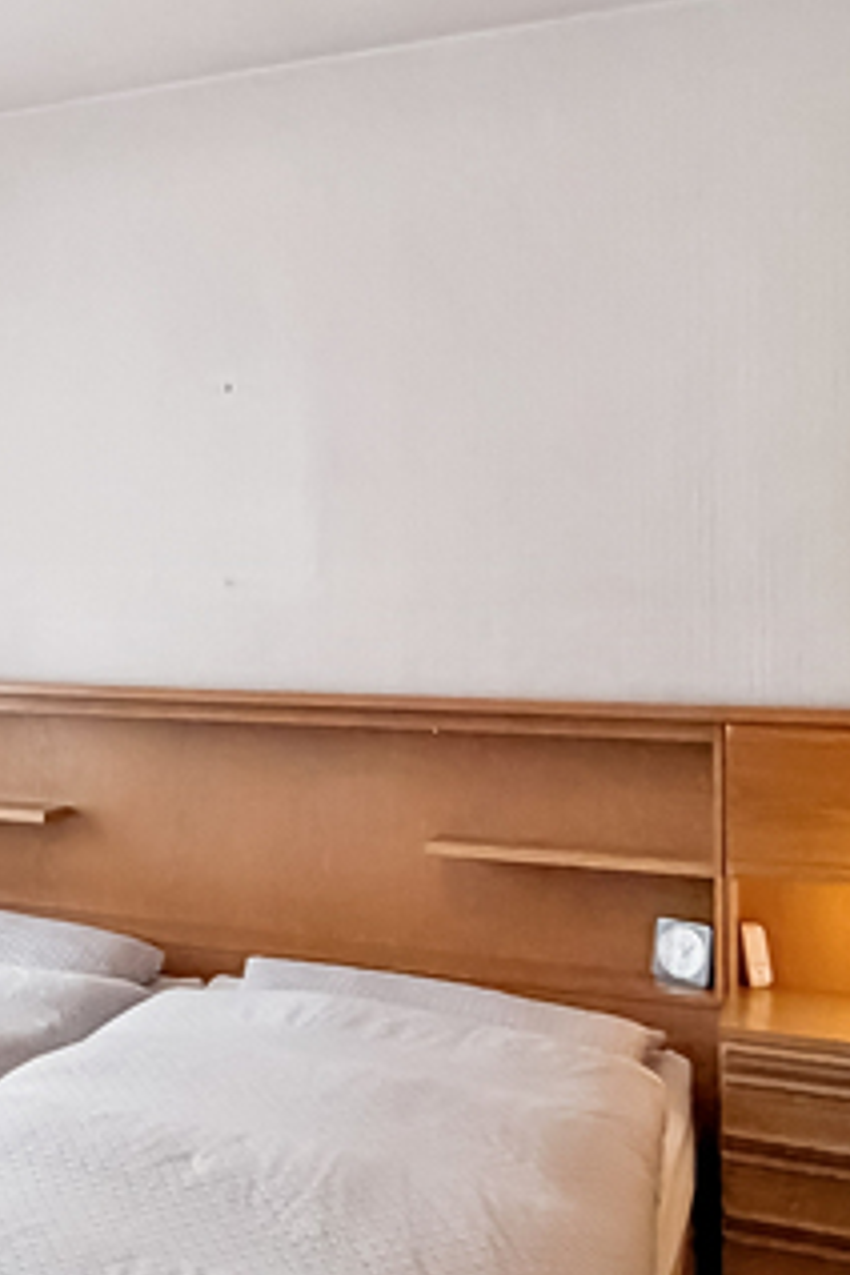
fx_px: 1558
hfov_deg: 28.2
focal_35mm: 44
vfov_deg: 44.5
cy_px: 633
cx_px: -52
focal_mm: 2.2
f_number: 2.2
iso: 320
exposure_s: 1/100
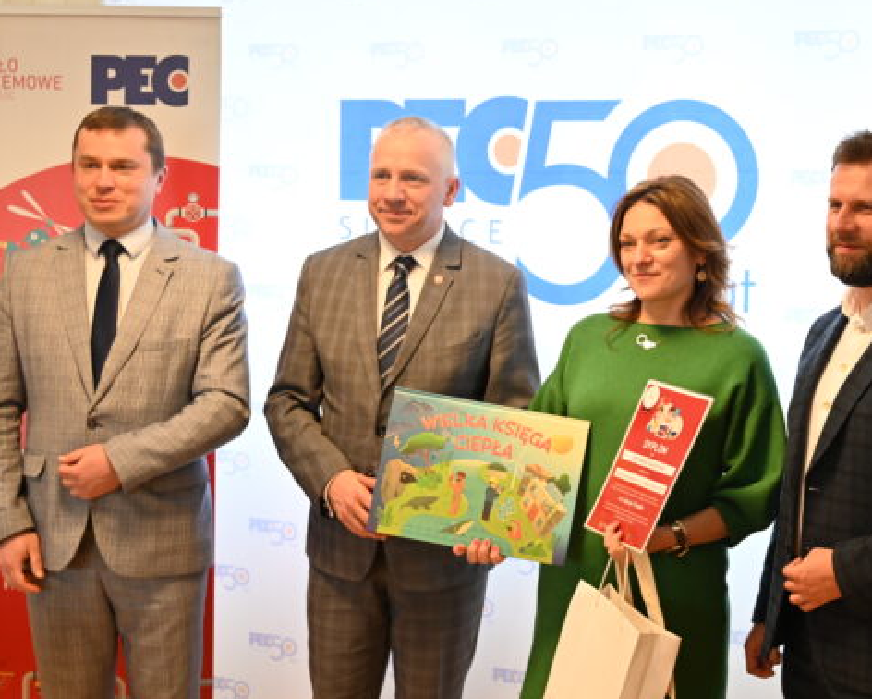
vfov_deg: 26.7
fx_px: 1472
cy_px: 303
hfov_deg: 32.7
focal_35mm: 57
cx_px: 584
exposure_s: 1/125
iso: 1600
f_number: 4
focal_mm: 41
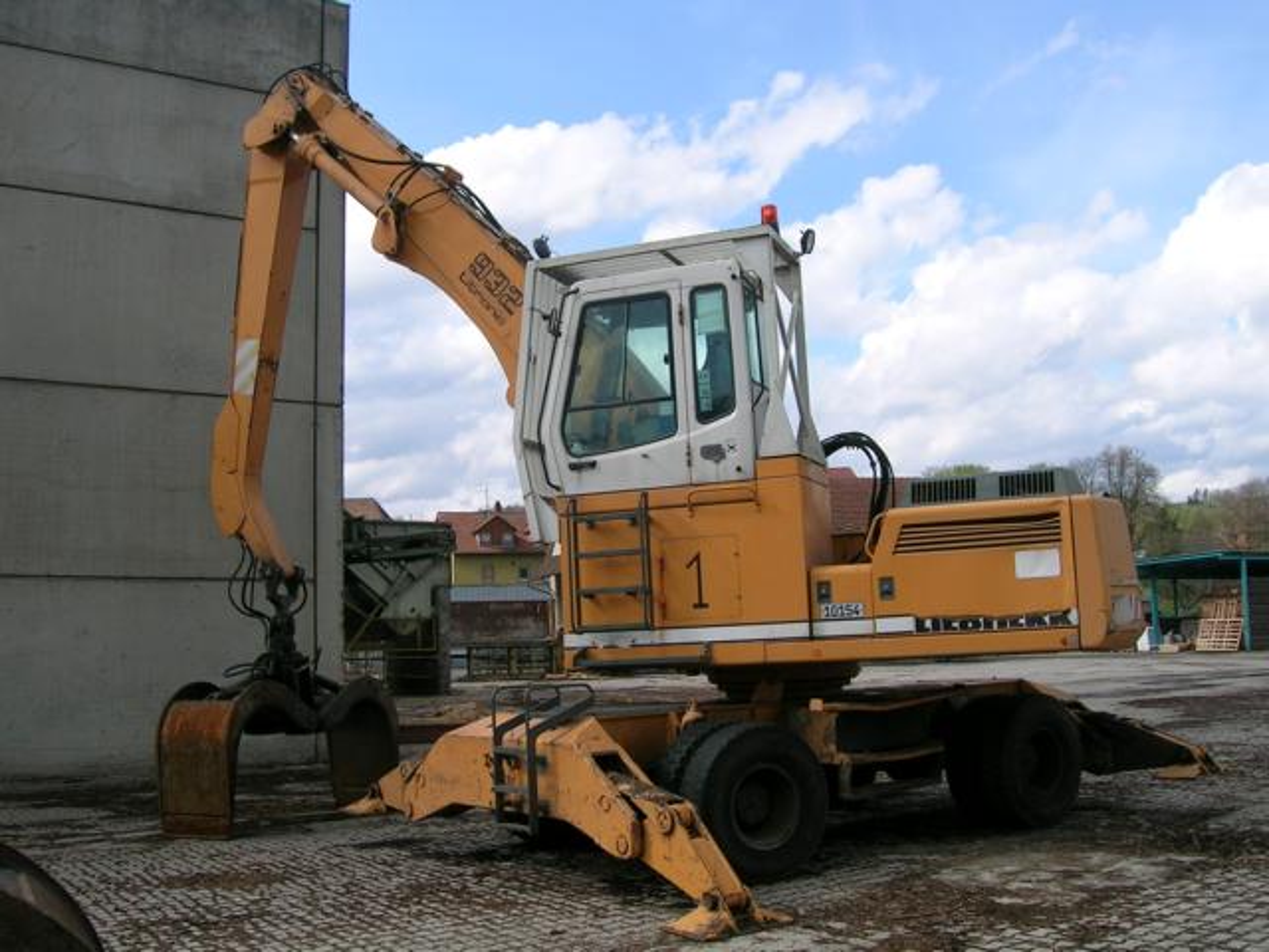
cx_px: 634
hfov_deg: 52.6
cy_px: 476
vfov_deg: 40.7
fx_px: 1283
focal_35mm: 35
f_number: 4.8
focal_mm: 5.4
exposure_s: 1/408
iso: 50
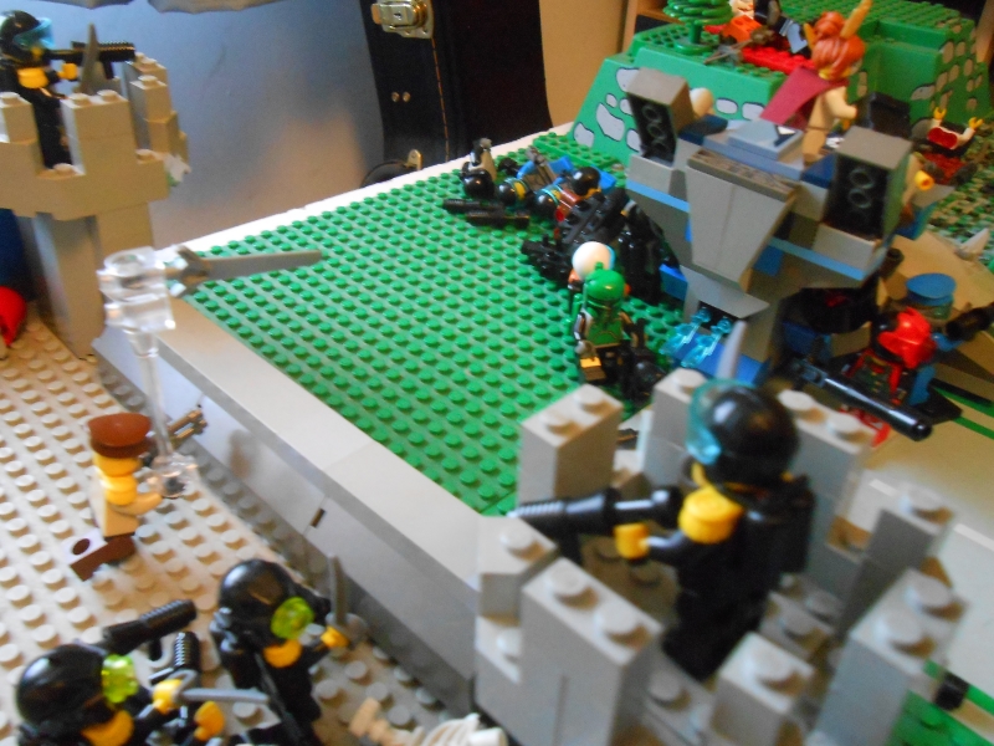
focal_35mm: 30
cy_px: 373
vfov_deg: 46.8
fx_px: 861
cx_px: 497
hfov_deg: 60.0
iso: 800
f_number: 3.8
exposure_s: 1/6
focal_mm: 5.3
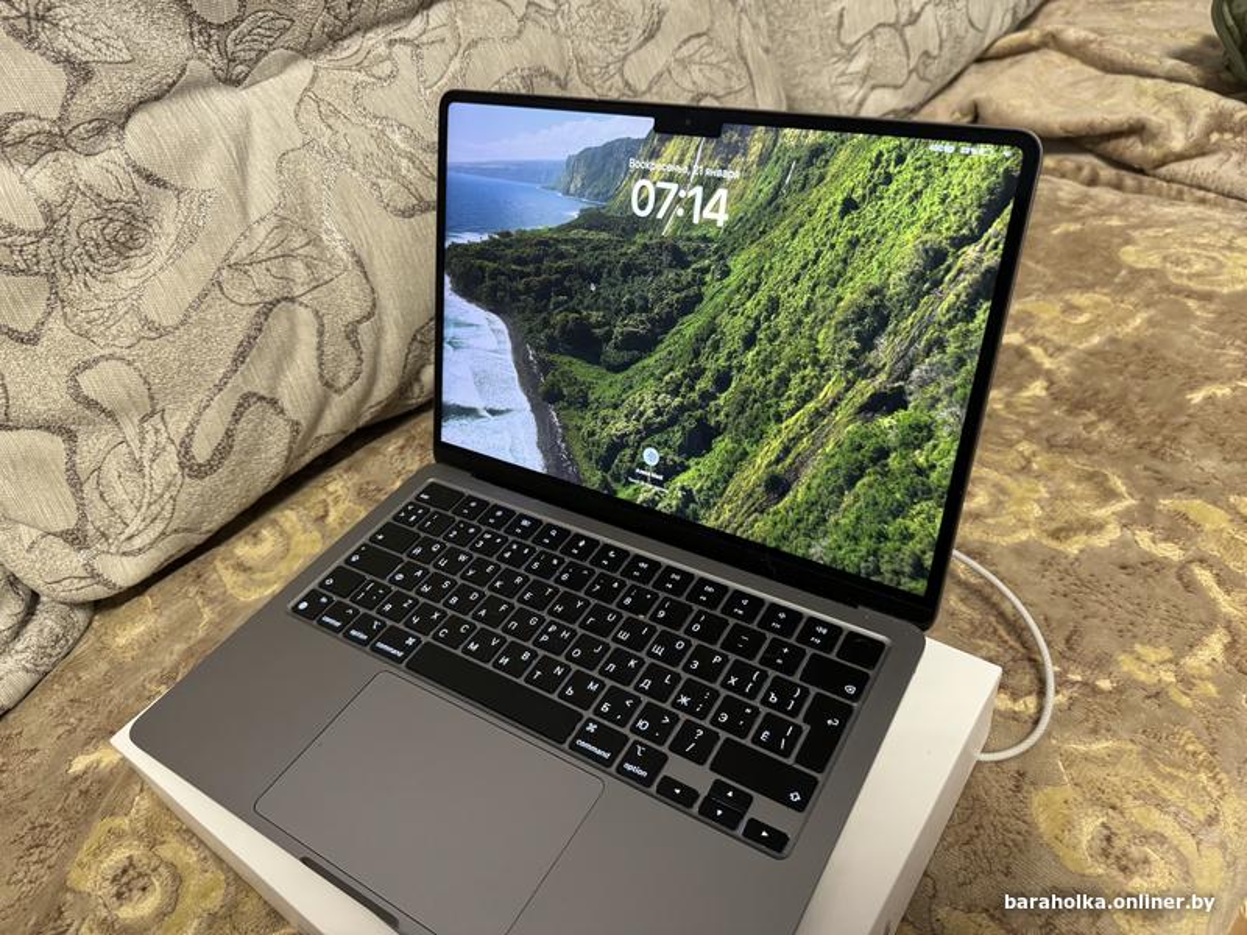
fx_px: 865
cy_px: 468
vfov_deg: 56.8
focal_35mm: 24
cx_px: 624
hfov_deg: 71.6
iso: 500
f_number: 1.78
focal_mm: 6.86
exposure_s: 1/50
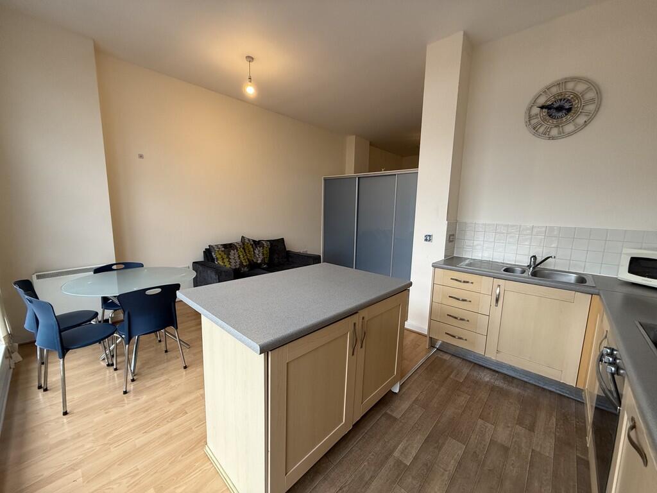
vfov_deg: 85.7
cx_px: 328
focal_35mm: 14
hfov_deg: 102.1
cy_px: 246
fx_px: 266
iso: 160
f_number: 2.2
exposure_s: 1/100
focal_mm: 2.22
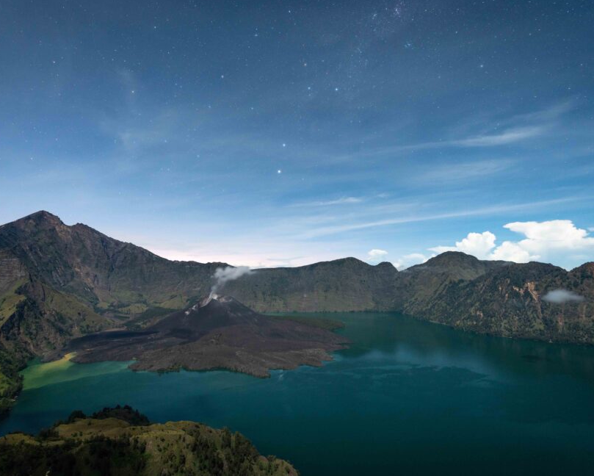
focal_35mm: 19
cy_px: 235
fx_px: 334
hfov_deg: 83.2
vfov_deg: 70.9
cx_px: 283
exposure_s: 20
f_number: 2.8
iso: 1000
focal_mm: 16
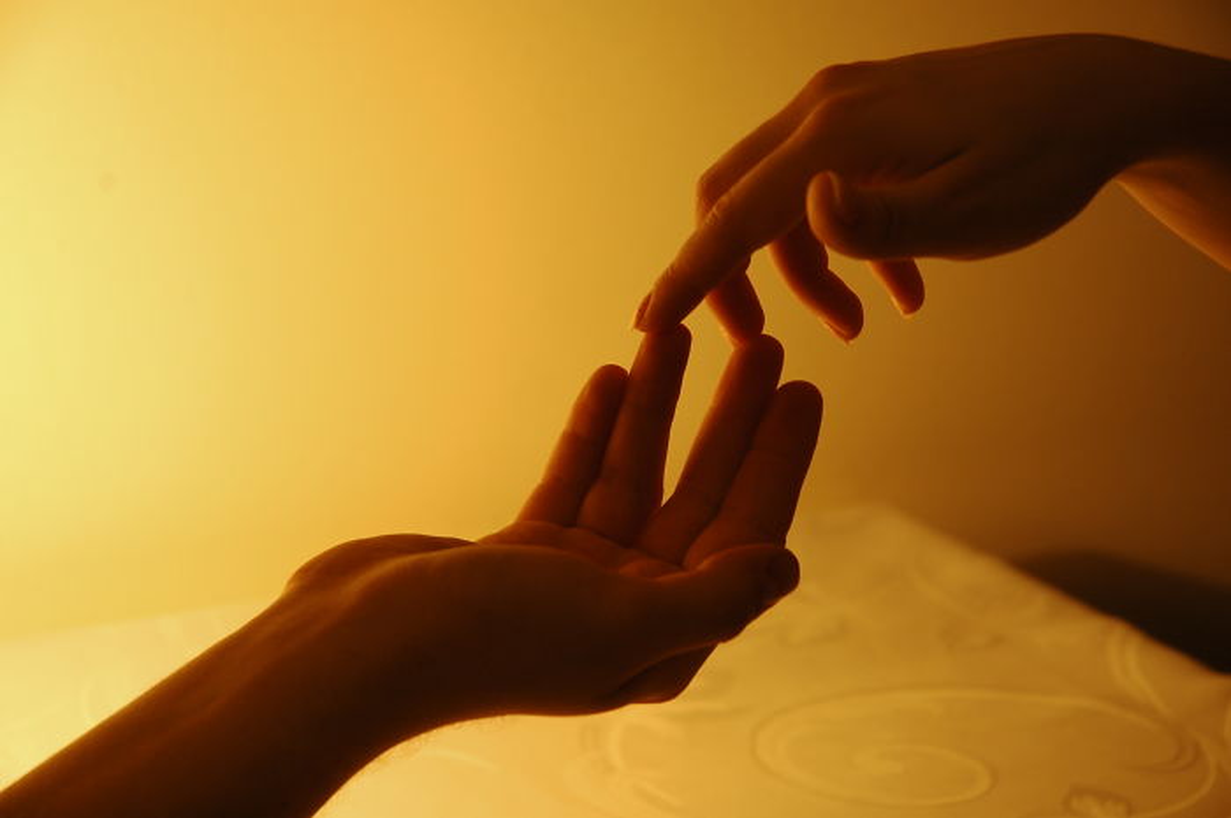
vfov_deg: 13.0
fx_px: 3586
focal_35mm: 105
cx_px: 616
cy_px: 409
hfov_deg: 19.5
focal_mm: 70
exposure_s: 1/13
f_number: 5.6
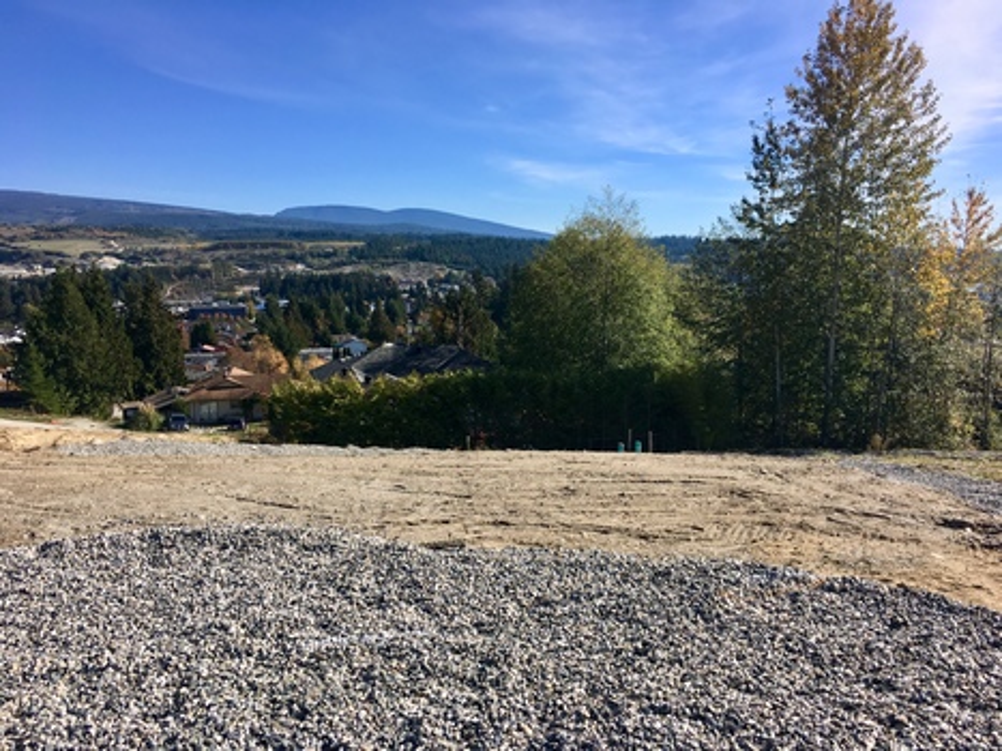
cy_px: 376
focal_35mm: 29
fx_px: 839
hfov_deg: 61.7
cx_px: 501
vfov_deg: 48.2
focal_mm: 4.15
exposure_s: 1/1538
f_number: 2.2
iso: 25
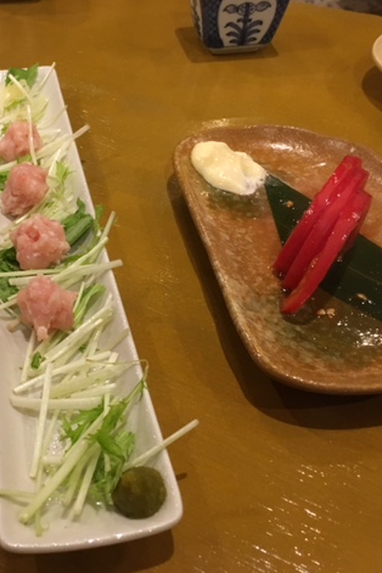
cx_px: 82
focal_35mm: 41
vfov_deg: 47.4
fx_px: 653
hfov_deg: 31.8
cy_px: 287
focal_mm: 4.15
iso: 200
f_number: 2.2
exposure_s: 1/24
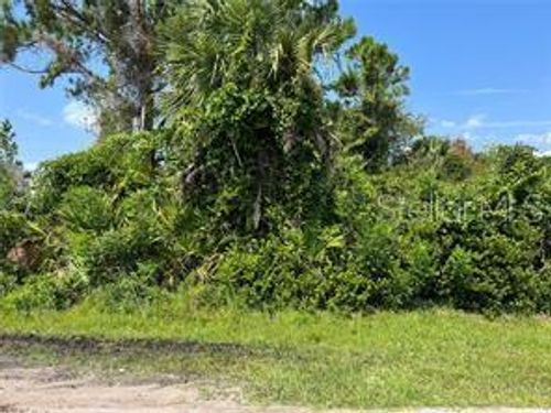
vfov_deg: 53.1
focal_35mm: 26
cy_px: 206
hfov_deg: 67.3
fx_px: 414
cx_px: 276
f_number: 1.5
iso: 50
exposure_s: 1/2008
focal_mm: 5.7
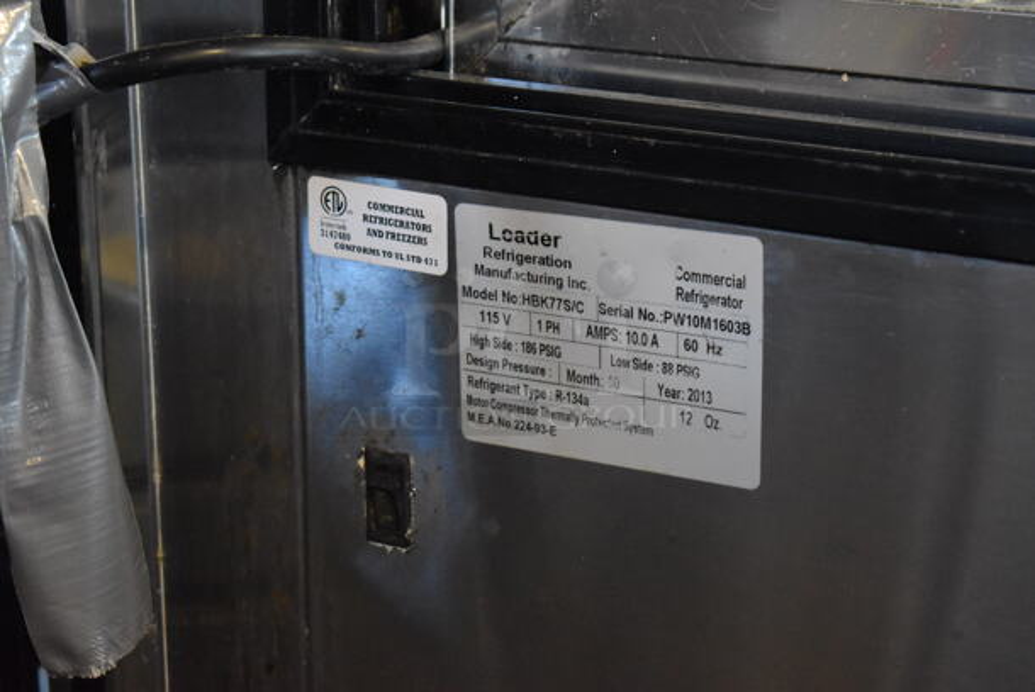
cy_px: 346
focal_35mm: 82
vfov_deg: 16.6
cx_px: 518
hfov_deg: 24.6
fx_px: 2374
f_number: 5.6
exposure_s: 1/125
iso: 5600
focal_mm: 55
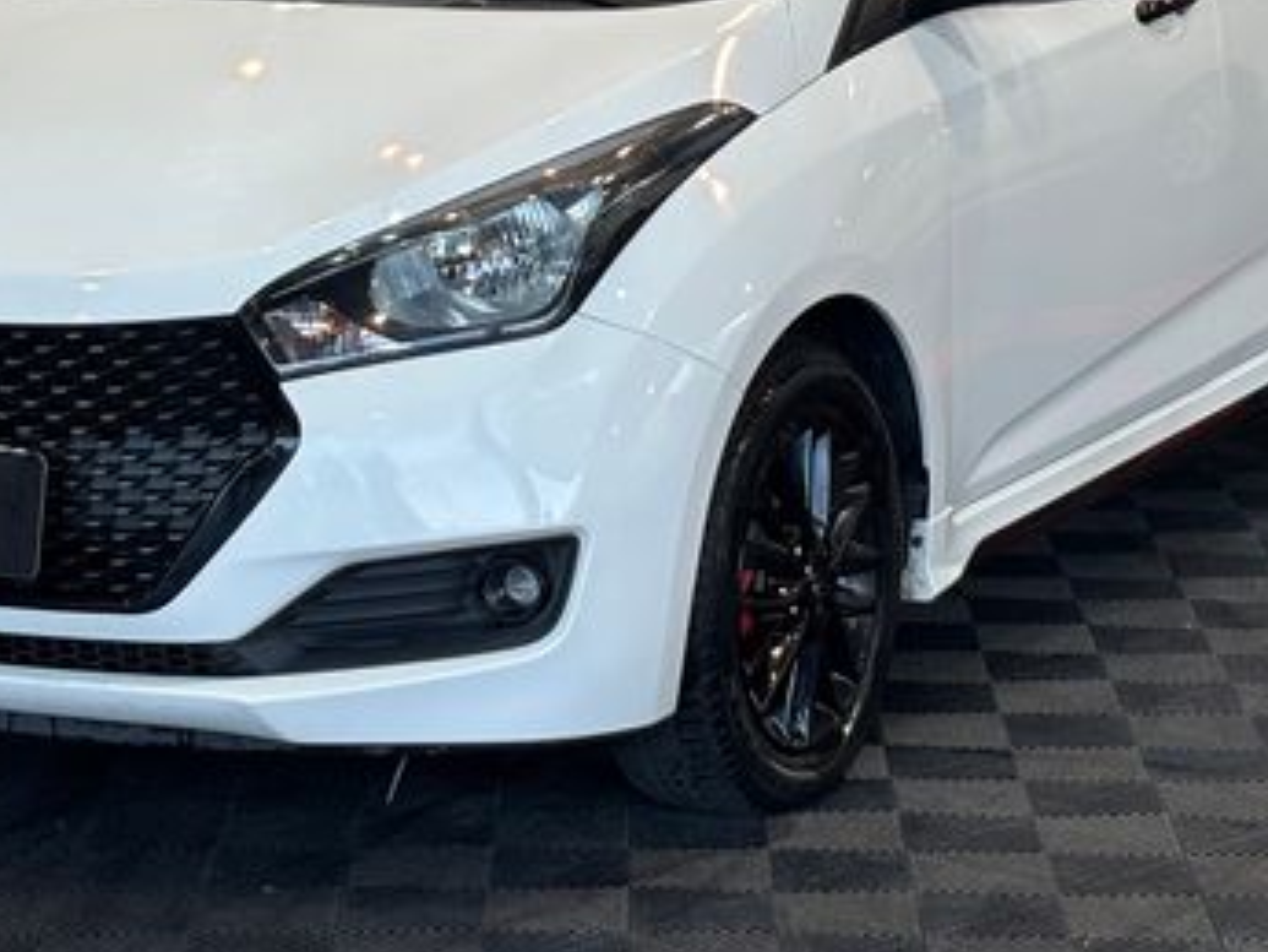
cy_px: 40
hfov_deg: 16.1
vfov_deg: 12.0
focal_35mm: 122
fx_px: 4470
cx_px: 559
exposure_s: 1/120
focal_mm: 5.96
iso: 32
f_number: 1.6
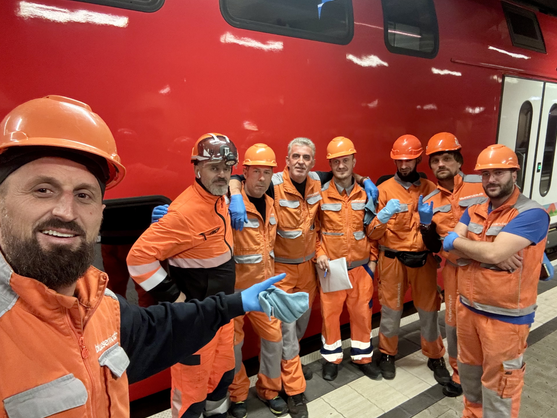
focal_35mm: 24
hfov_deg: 71.6
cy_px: 201
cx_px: 287
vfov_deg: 56.8
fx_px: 386
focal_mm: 2.69
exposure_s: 1/25
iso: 500
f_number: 1.9
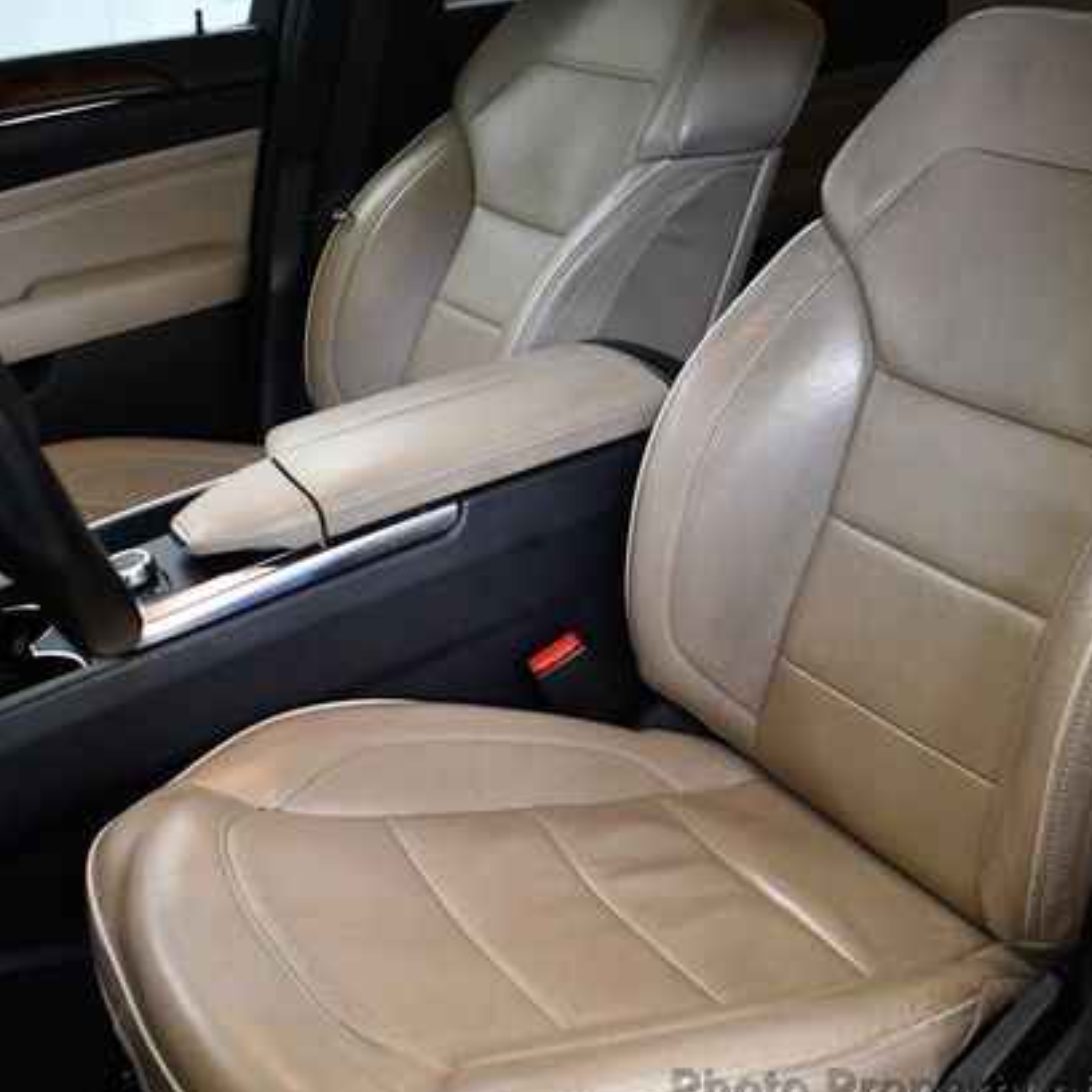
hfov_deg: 35.3
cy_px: 570
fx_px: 1713
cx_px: 640
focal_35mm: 48
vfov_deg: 35.3
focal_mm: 18
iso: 1800
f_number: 3.5
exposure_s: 1/125
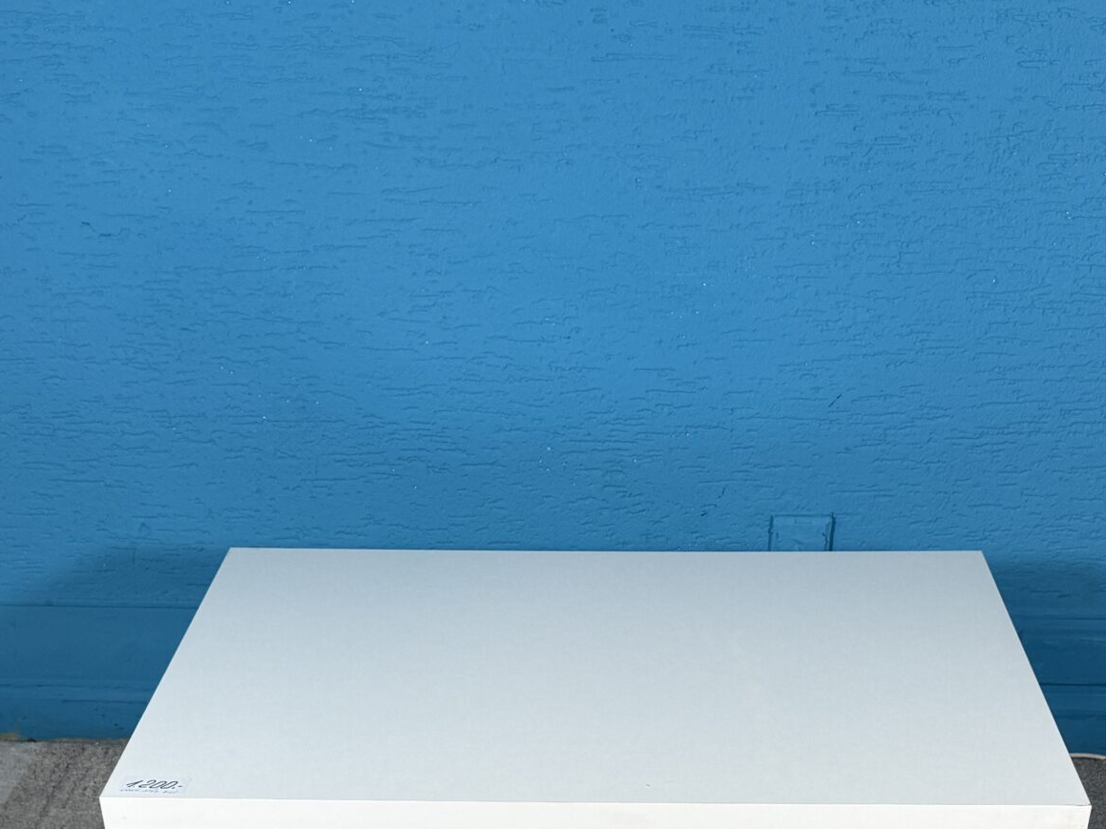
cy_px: 889
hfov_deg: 36.2
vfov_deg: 25.7
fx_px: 1693
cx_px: 570
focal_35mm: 53
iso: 125
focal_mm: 6.76
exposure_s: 1/100
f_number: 1.78
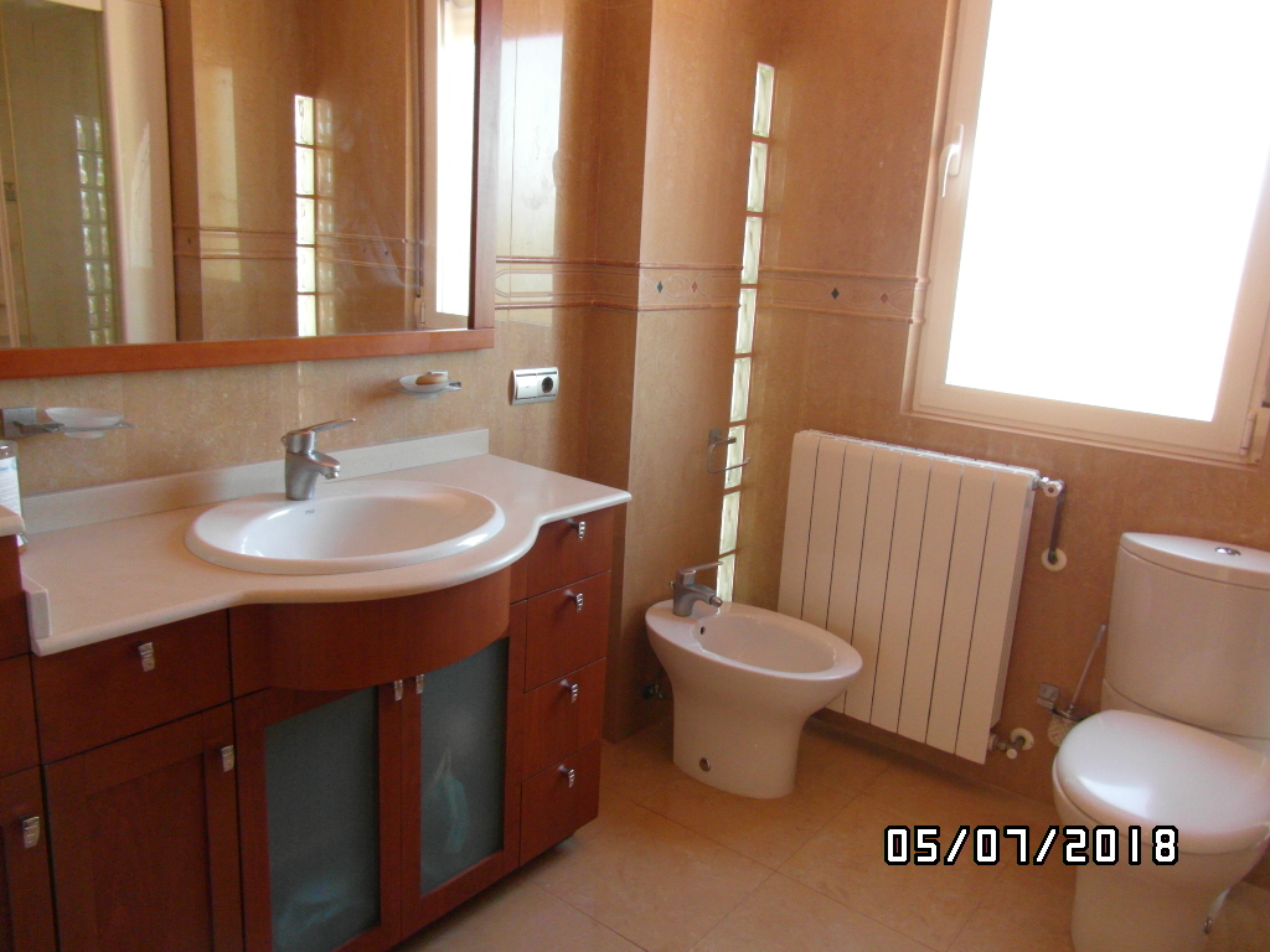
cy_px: 476
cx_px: 635
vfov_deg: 56.8
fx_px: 881
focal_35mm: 24
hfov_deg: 71.6
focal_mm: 4
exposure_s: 1/30
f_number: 3.2
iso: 320
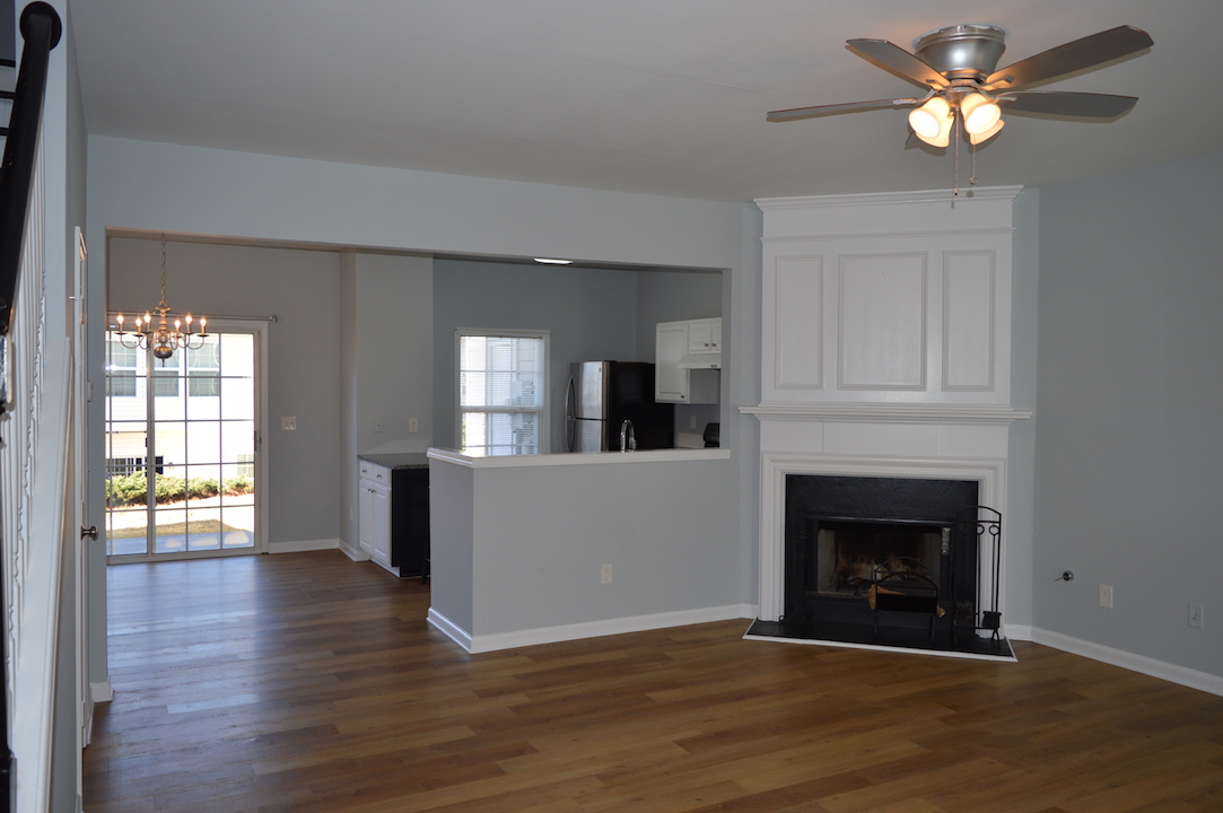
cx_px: 612
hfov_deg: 67.4
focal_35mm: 27
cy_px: 406
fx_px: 916
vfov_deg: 47.8
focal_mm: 18
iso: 200
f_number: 4
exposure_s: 1/125
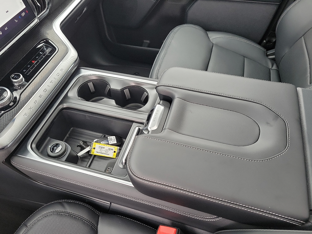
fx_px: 234
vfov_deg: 53.1
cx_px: 156
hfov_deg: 67.3
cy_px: 117
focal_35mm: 26
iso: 147
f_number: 1.8
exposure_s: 1/59.2
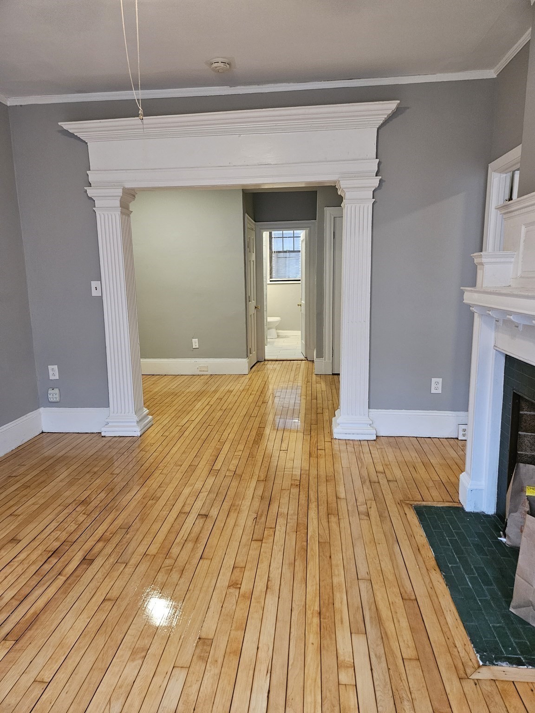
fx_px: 474
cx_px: 268
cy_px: 356
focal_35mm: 23
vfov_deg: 73.9
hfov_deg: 58.9
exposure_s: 1/120
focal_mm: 5.4
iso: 400
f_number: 1.8
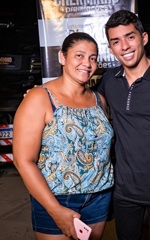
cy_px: 122
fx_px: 366
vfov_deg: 36.3
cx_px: 114
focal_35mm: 56
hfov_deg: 22.9
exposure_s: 1/400
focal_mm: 24
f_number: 2.8
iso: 2500
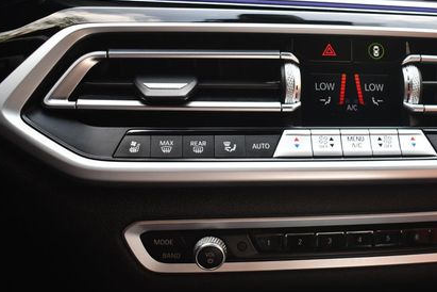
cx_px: 331
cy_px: 141
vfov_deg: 24.2
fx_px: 680
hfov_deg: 34.8
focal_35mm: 56
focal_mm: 24
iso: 500
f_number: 3.8
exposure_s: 1/250
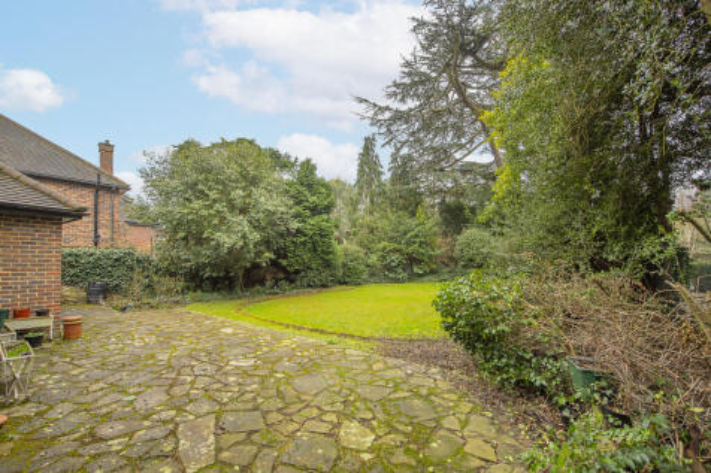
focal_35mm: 14
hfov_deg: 104.3
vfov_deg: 81.2
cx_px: 356
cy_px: 236
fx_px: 276
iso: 500
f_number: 5.6
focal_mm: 14
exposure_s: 1/80
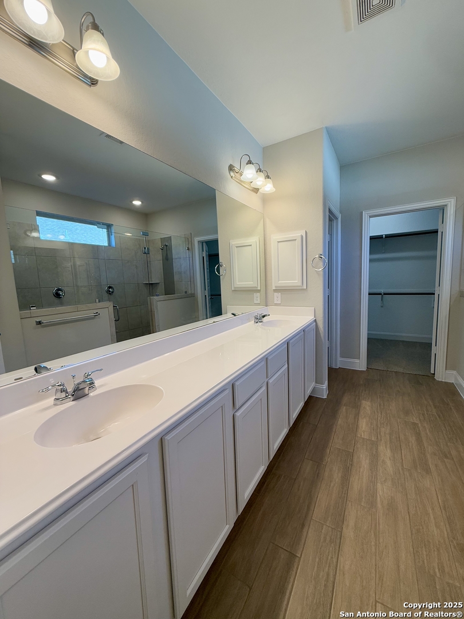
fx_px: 250
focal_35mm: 14
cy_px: 310
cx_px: 232
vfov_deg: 102.1
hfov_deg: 85.7
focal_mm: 2.22
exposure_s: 1/120
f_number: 2.2
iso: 80
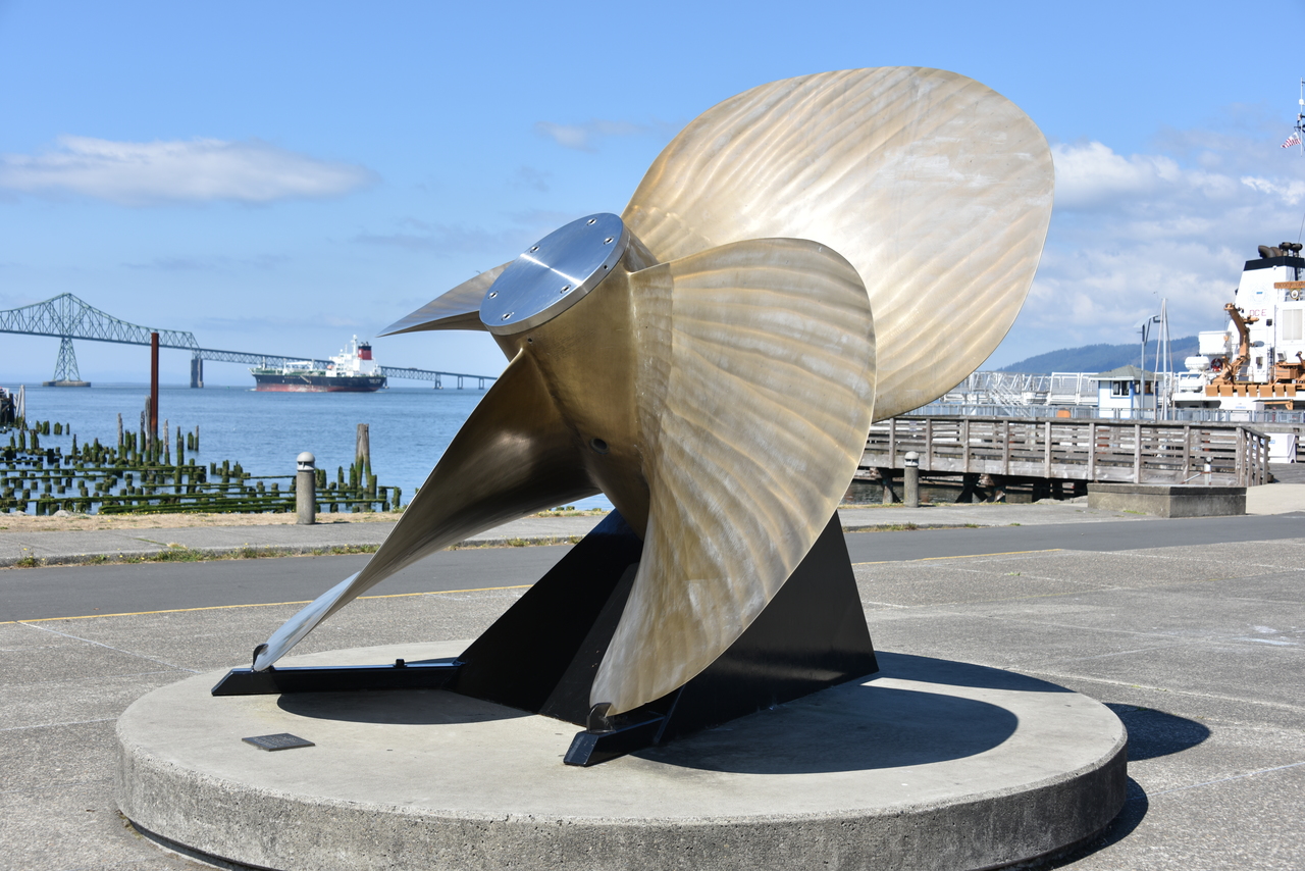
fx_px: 1740
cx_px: 652
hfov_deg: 41.1
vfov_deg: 28.1
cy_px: 436
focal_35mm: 48
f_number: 9
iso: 100
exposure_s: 1/320
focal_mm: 48
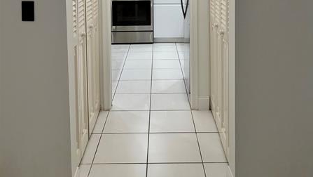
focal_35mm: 38
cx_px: 157
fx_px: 316
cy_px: -15
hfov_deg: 52.8
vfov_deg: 28.5
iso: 40
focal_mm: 5.7
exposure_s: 1/120
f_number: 1.5
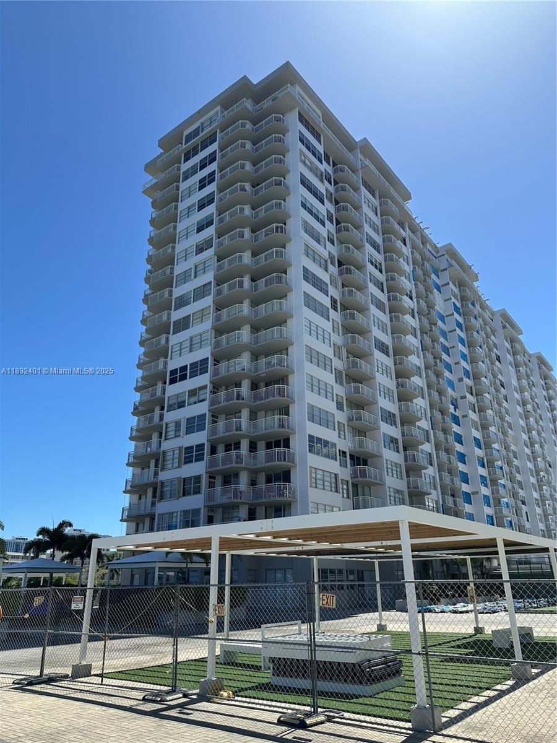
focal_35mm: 24
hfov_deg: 56.8
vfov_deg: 71.6
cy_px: 372
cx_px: 278
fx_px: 515
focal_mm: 6.86
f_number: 1.78
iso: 80
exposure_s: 1/5000
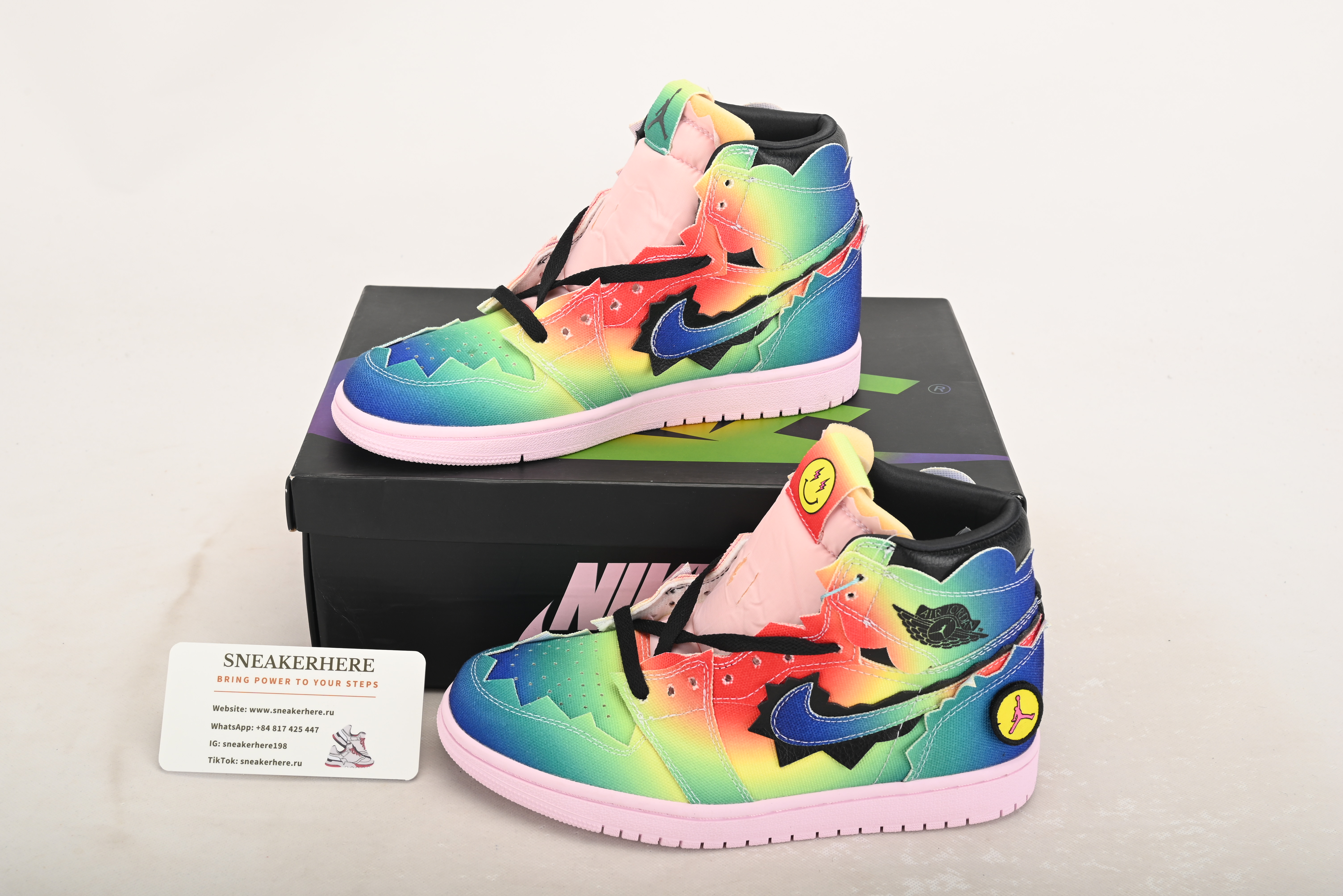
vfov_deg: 29.3
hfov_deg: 42.7
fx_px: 1717
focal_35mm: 46
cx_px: 672
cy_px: 448
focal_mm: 46
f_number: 11
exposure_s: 1/200
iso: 100
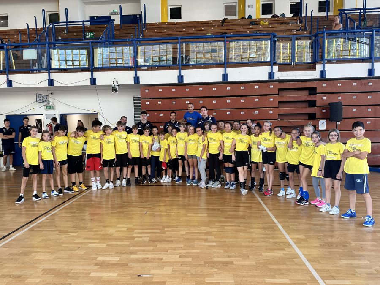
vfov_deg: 56.8
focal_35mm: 24
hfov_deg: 71.6
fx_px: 263
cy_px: 142
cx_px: 190
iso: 100
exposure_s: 1/100
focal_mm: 6.86
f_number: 1.78
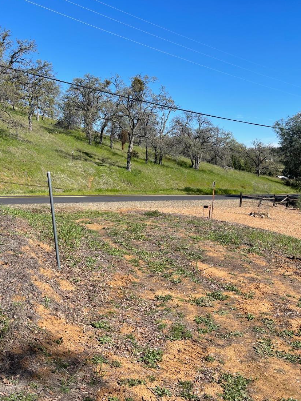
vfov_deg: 54.0
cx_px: 146
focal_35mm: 34
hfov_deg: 41.8
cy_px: 199
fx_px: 394
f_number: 1.6
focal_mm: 5.1
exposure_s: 1/2488
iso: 32
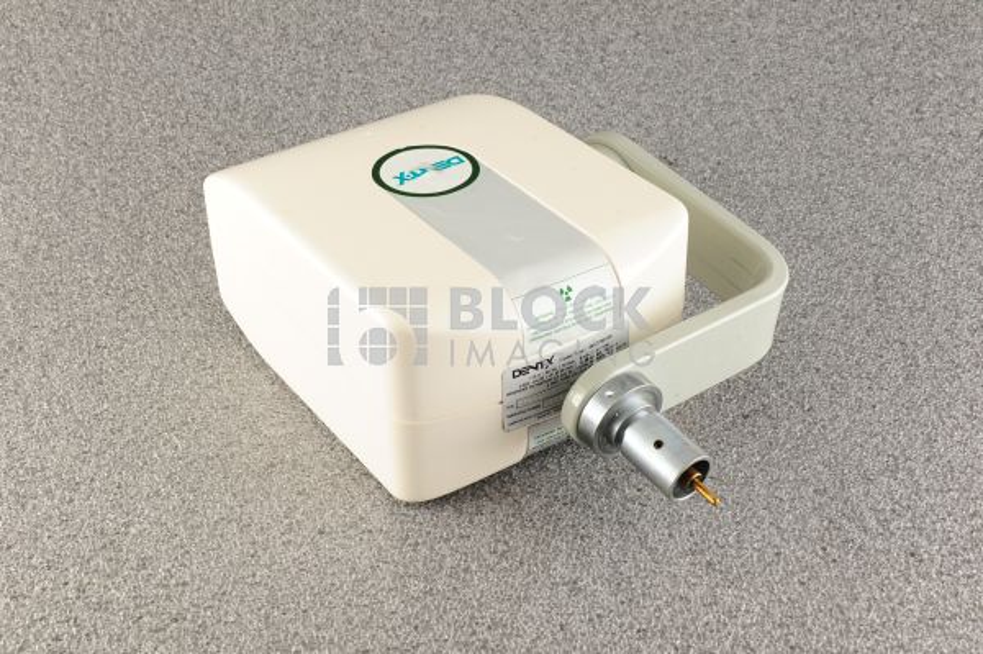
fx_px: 1364
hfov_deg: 39.6
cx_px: 492
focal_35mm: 50
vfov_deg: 26.9
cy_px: 327
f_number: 13
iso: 1600
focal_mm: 50
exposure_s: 1/160
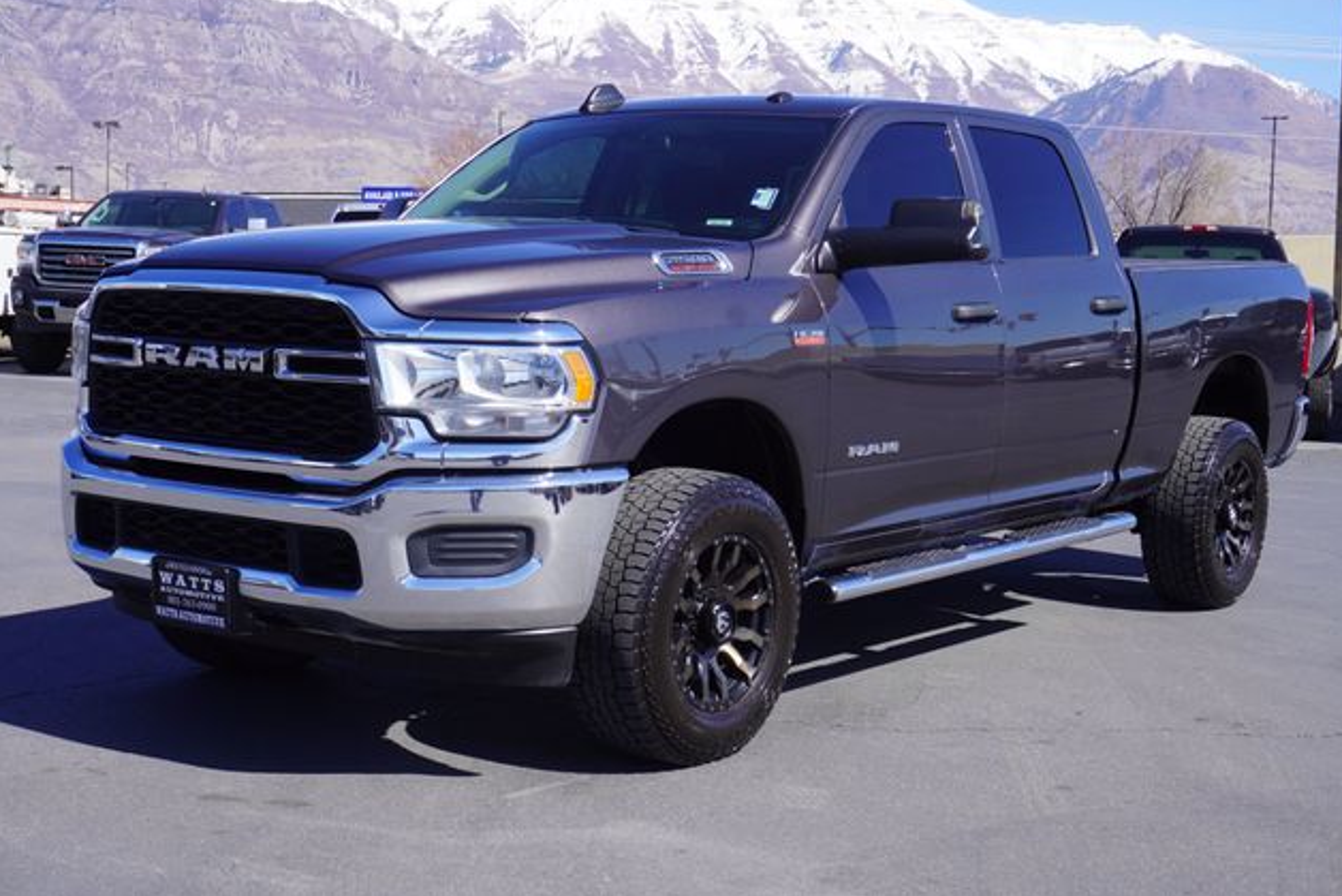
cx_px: 680
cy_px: 443
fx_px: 1939
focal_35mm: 52
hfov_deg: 38.2
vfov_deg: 26.0
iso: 100
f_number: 10
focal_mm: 34
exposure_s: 1/125
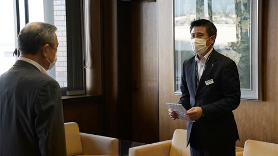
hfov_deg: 26.8
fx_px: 583
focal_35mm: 79
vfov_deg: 15.3
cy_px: 70
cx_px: 139
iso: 4000
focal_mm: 50
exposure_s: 1/1250
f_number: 5.6
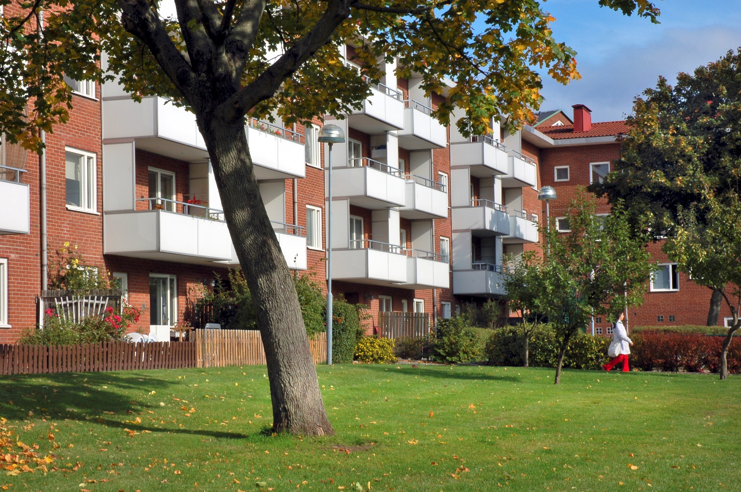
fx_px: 1481
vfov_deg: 18.9
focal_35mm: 72
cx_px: 370
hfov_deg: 28.1
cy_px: 246
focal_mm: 48
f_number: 22
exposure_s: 1/100
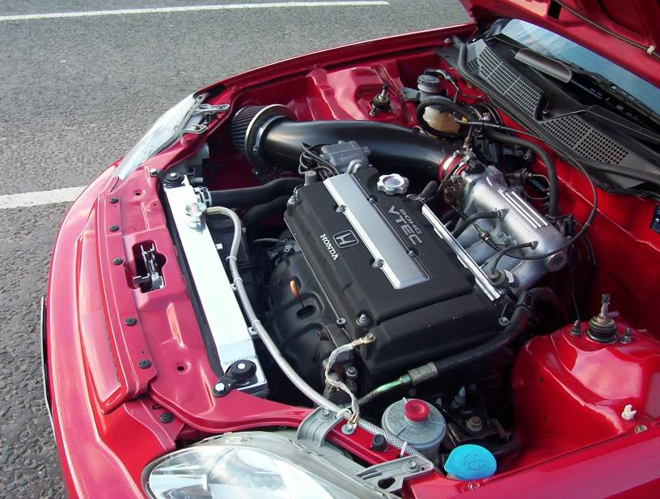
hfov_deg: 43.8
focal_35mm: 43
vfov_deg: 33.7
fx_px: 822
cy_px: 250
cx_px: 330
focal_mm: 5.77
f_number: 2.73
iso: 100
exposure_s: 1/78.4
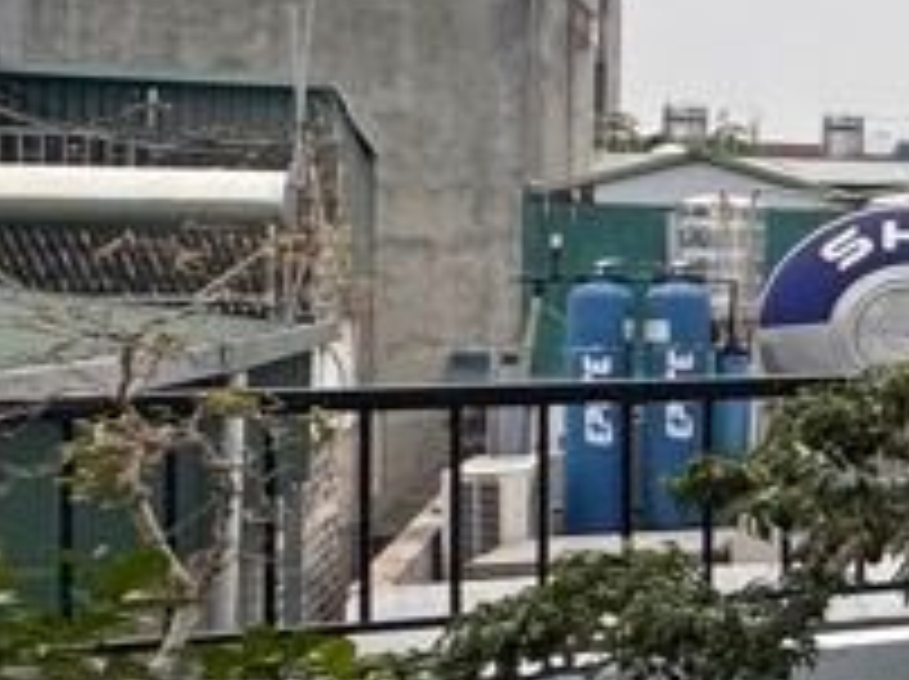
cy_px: 261
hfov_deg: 14.8
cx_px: 2223
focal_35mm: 71
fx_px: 1862
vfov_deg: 20.6
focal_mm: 2.22
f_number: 2.2
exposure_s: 1/1536
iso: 50
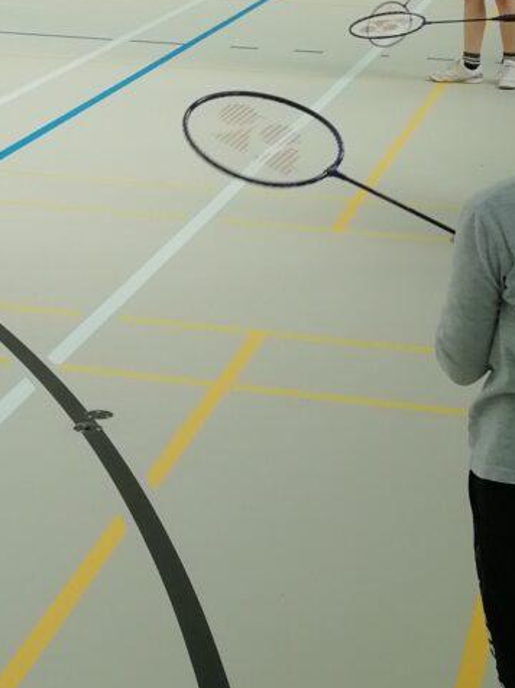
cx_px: 124
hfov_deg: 16.1
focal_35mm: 91
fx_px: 1806
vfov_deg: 21.5
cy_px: 339
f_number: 2.2
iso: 50
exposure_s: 1/108
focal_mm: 3.95
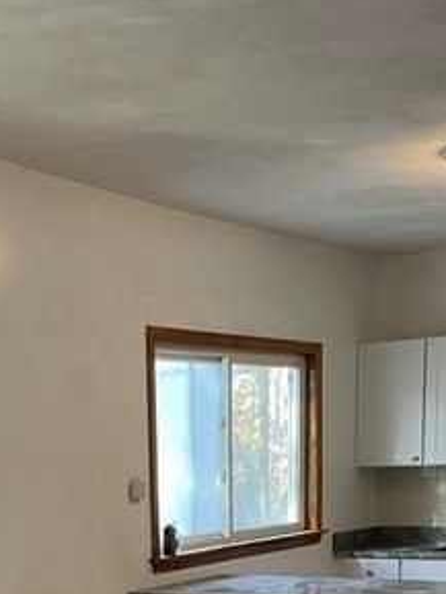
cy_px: 748
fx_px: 1184
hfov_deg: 21.2
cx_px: 123
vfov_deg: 24.9
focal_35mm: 69
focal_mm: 4.2
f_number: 1.6
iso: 100
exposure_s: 1/60
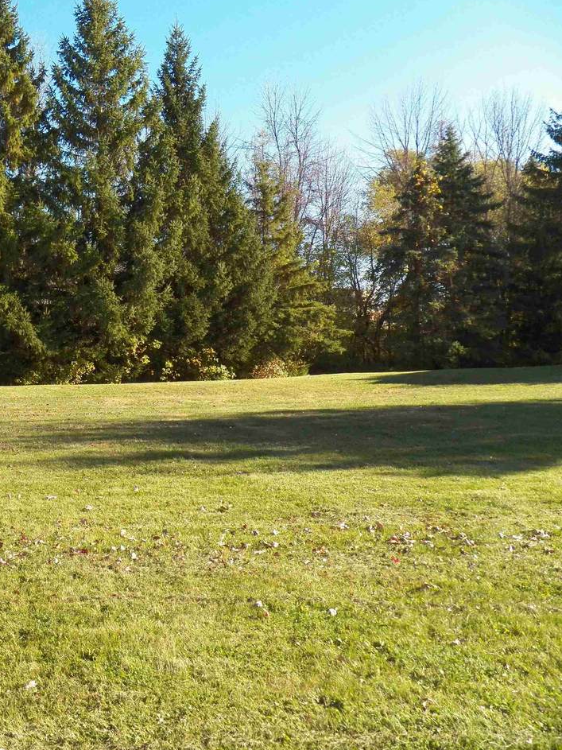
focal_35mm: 38
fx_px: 823
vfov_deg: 49.0
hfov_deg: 35.5
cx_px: 57
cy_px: 375
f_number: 4
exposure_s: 1/500
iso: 125
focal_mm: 4.9
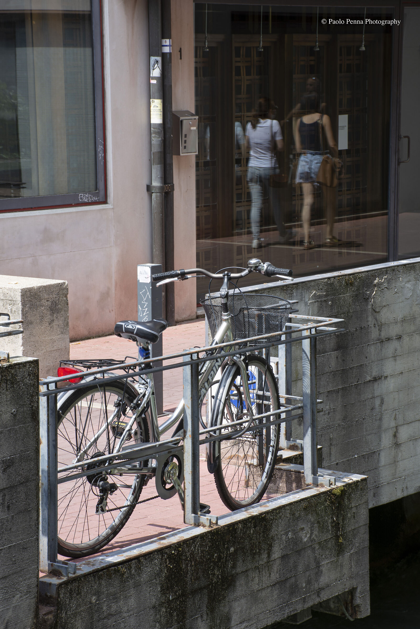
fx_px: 1837
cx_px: 210
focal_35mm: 105
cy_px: 314
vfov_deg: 19.5
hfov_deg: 13.0
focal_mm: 70
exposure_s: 1/80
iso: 100
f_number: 13
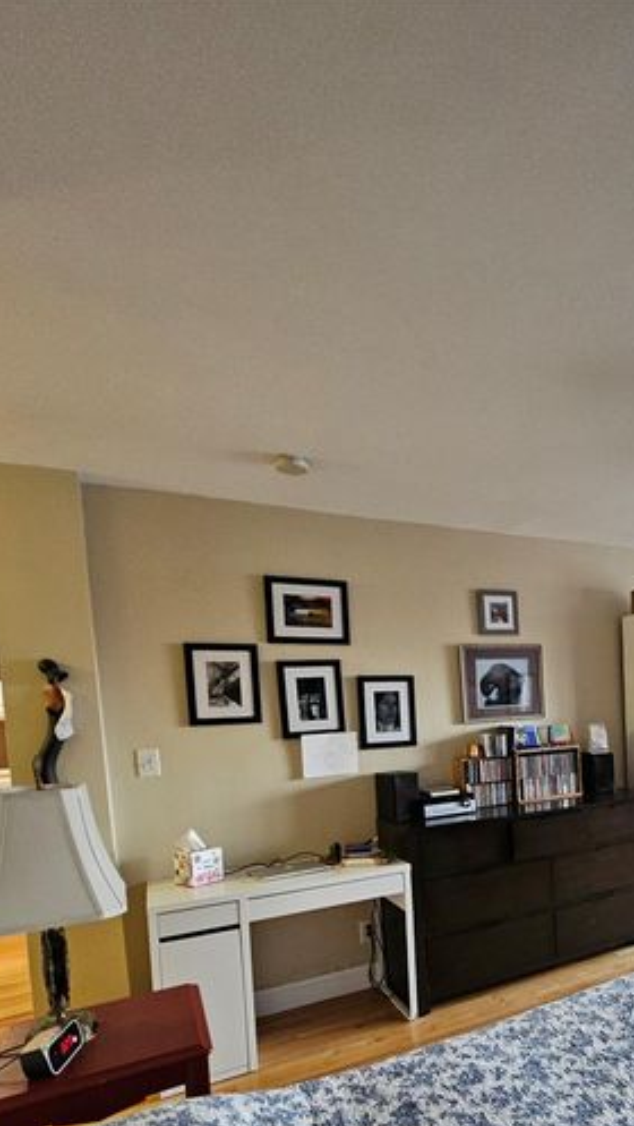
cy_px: 749
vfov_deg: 86.5
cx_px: 528
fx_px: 567
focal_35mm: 19
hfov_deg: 53.6
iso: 640
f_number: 2.2
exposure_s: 1/30
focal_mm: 2.2
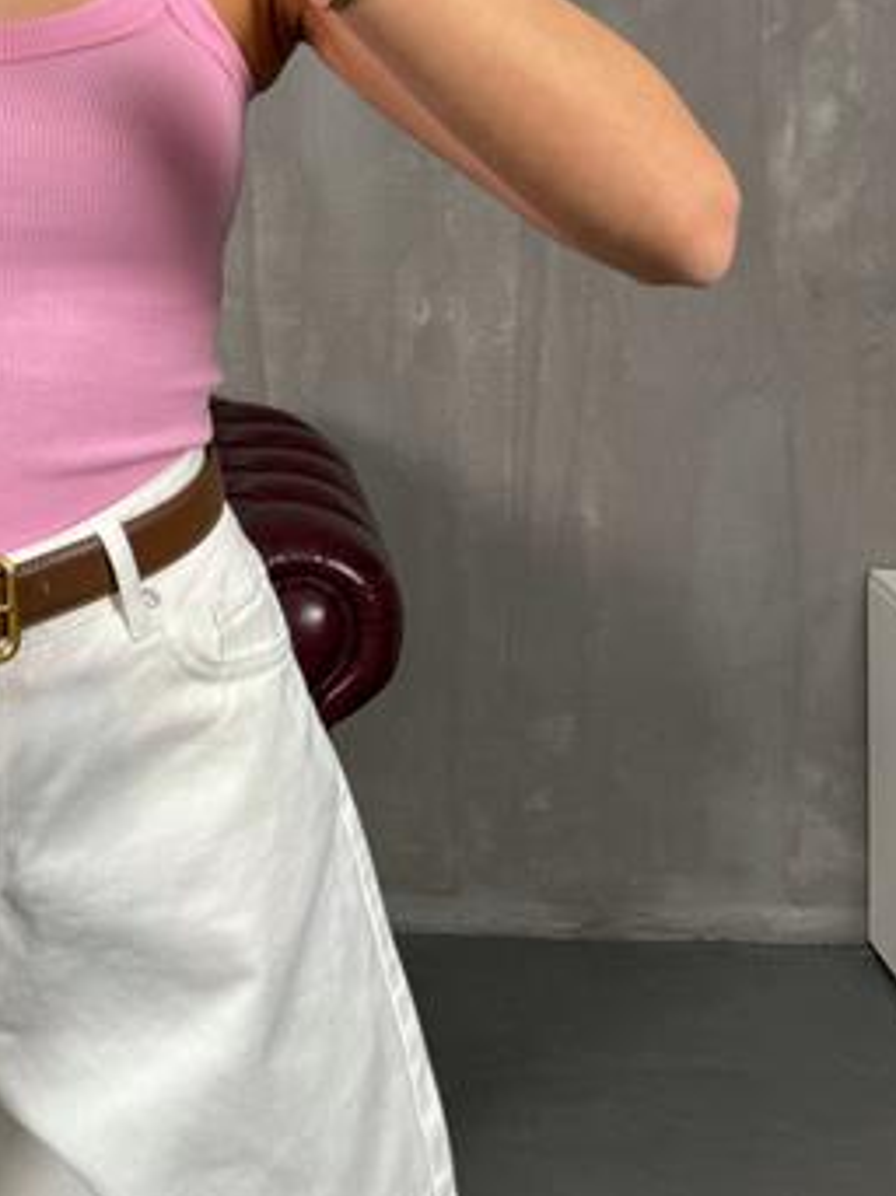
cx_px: -33
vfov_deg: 27.4
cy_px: -45
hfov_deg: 21.3
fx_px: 2281
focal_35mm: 66
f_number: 1.78
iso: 80
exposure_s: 1/121
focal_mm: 6.76
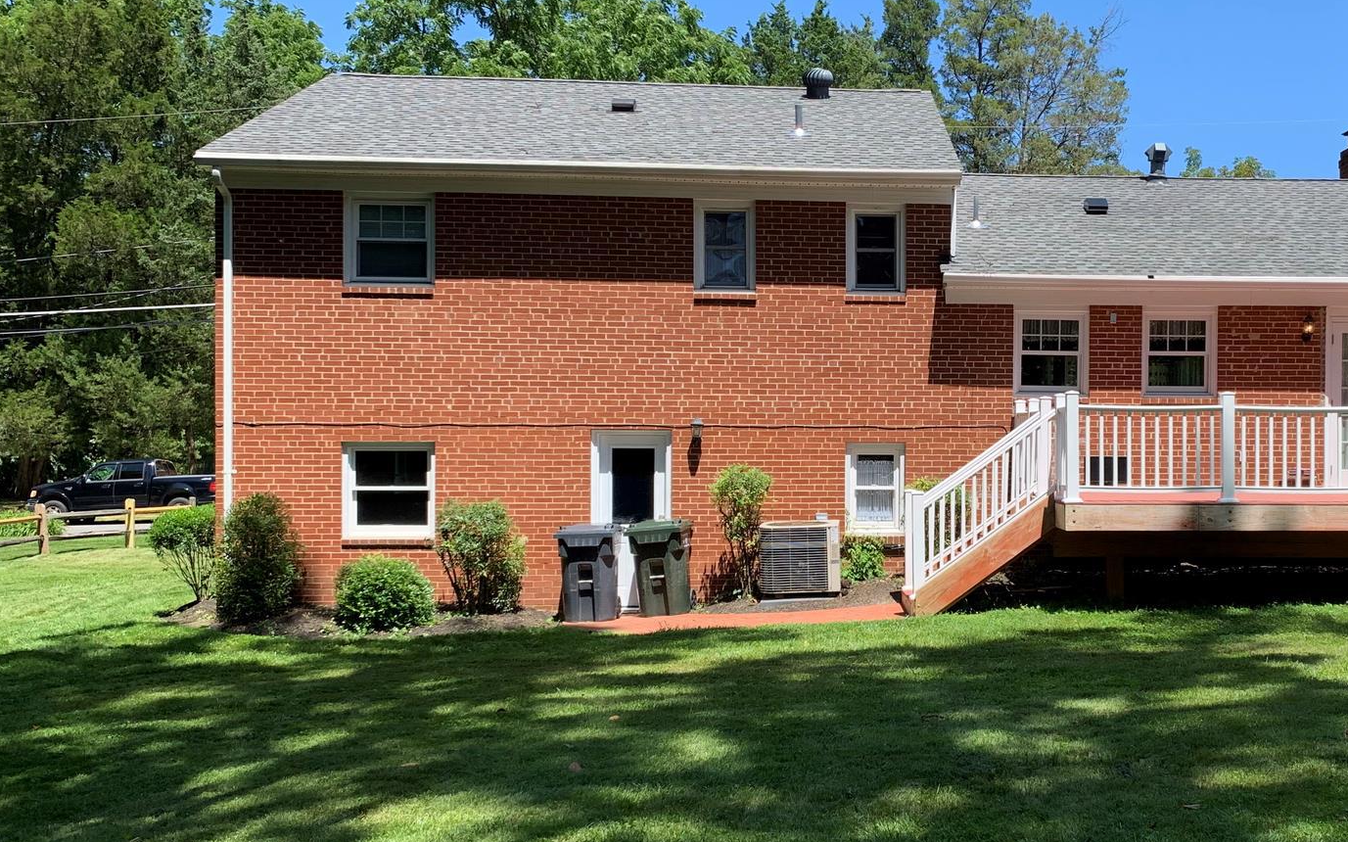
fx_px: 1506
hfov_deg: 47.0
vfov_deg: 31.2
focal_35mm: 41
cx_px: 952
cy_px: 463
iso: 25
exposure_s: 1/1088
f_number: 1.8
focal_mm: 4.25
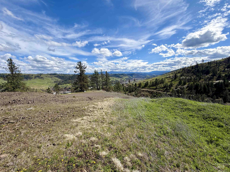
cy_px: 86
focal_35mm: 14
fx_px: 93
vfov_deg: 85.7
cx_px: 115
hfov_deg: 102.1
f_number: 2.2
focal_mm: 2.22
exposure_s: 1/1050
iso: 20
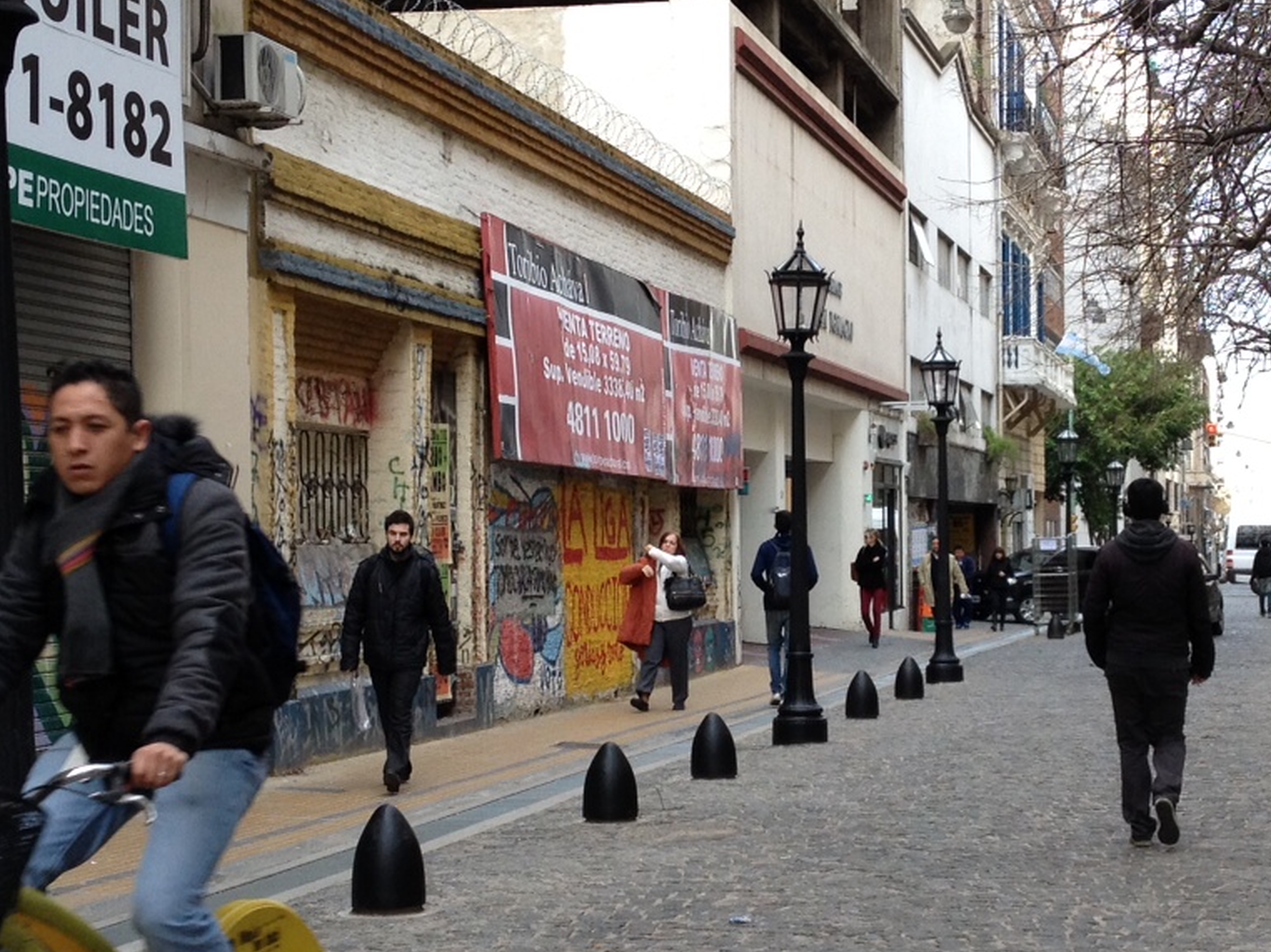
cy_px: 520
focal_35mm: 75
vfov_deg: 19.6
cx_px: 797
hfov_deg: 25.9
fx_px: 2753
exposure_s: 1/120
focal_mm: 4.28
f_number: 2.4
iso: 64
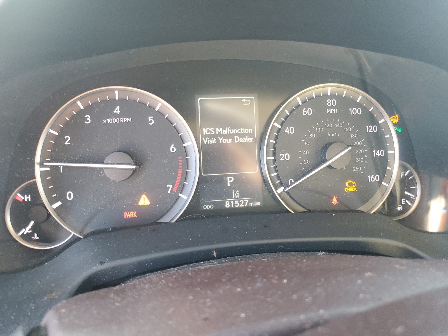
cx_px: 224
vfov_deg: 53.1
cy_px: 168
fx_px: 336
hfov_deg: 67.3
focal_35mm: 26
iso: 174
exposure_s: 1/50
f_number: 1.5
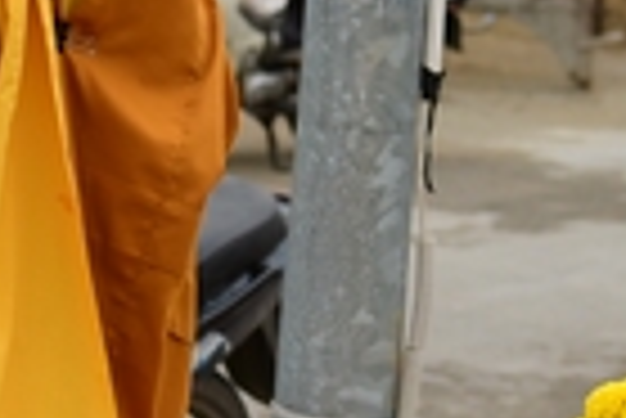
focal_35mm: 215
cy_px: -54
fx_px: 3742
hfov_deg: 9.6
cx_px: 212
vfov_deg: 6.4
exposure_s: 1/1600
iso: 320
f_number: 4
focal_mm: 46
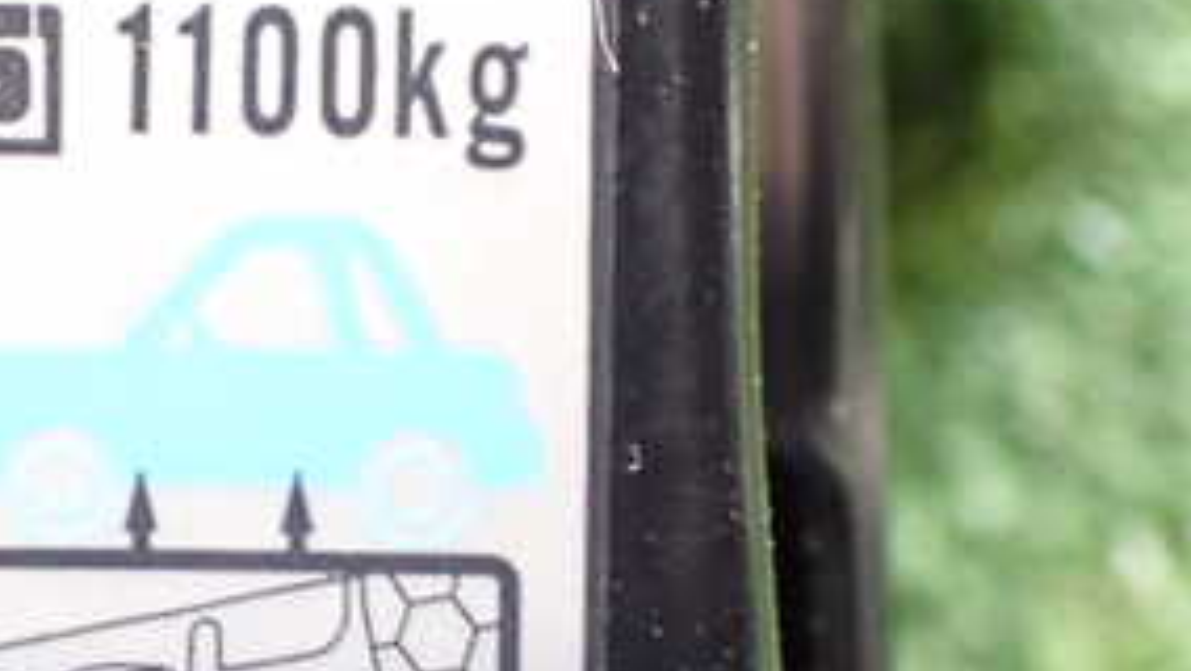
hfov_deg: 29.9
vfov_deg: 17.4
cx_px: 243
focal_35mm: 69
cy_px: 478
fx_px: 2180
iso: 1000
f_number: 2.3
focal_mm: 5.4
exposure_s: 1/30
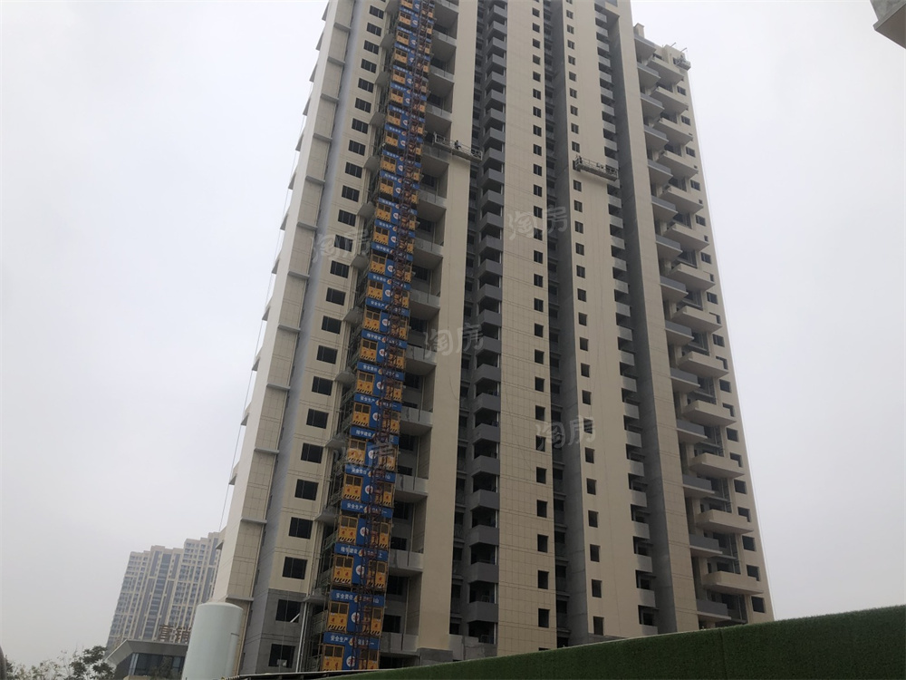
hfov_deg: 63.4
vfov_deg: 49.7
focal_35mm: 28
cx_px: 453
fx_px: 733
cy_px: 340
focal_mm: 3.99
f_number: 1.8
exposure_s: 1/453
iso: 20
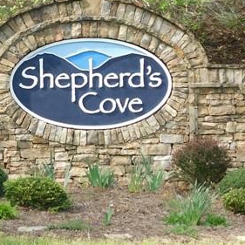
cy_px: 61
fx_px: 1161
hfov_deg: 12.0
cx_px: 44
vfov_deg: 12.0
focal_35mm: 145
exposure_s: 1/125
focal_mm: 8
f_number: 3.7
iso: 125
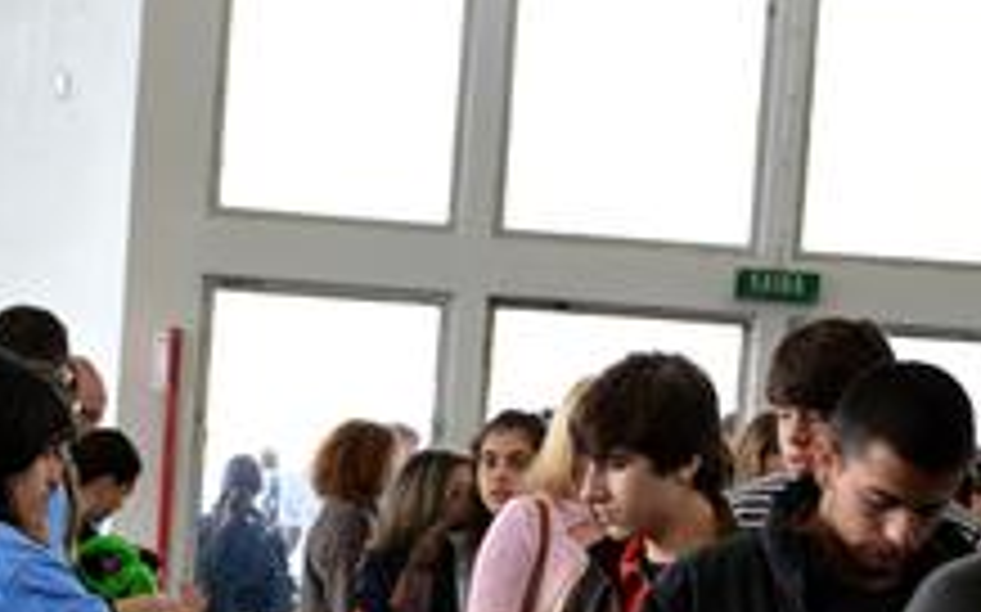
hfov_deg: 13.1
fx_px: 4275
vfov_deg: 8.2
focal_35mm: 160
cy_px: 580
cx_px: 446
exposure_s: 1/50
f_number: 4.5
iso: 400
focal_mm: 38
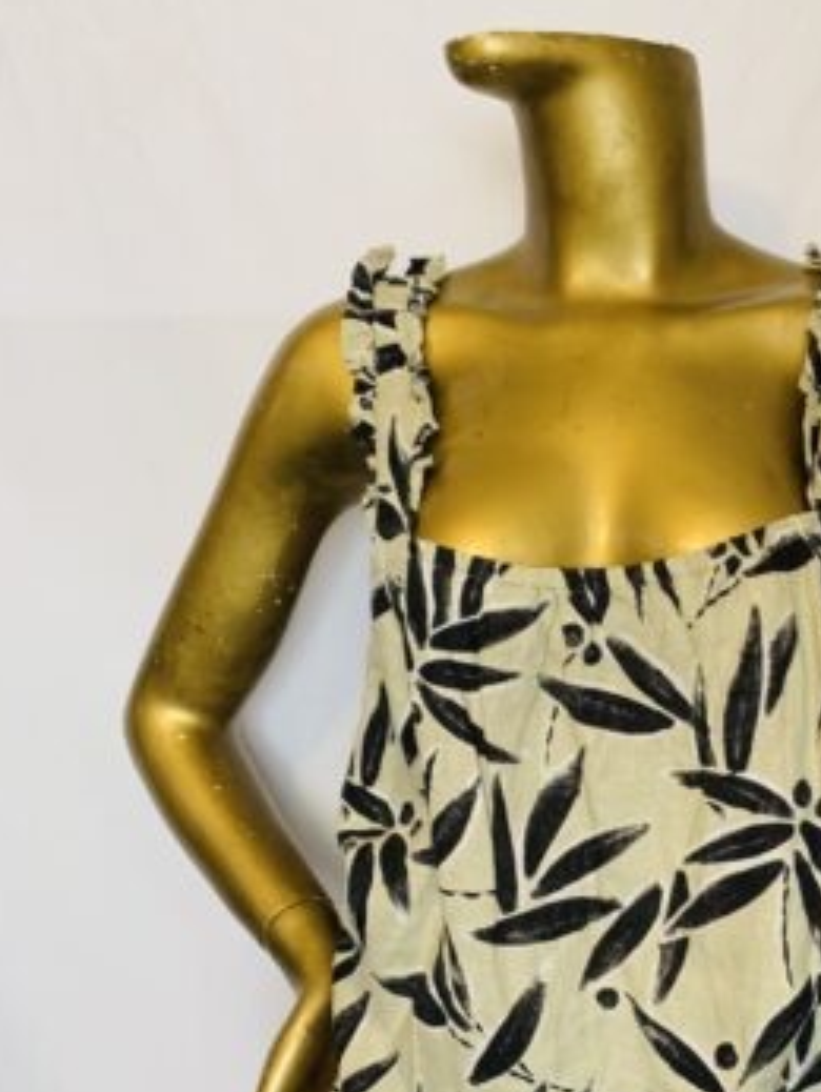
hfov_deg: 35.3
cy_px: 721
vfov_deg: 46.1
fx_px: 1263
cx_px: 609
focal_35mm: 40
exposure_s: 1/50
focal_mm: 4.25
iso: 160
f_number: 1.8
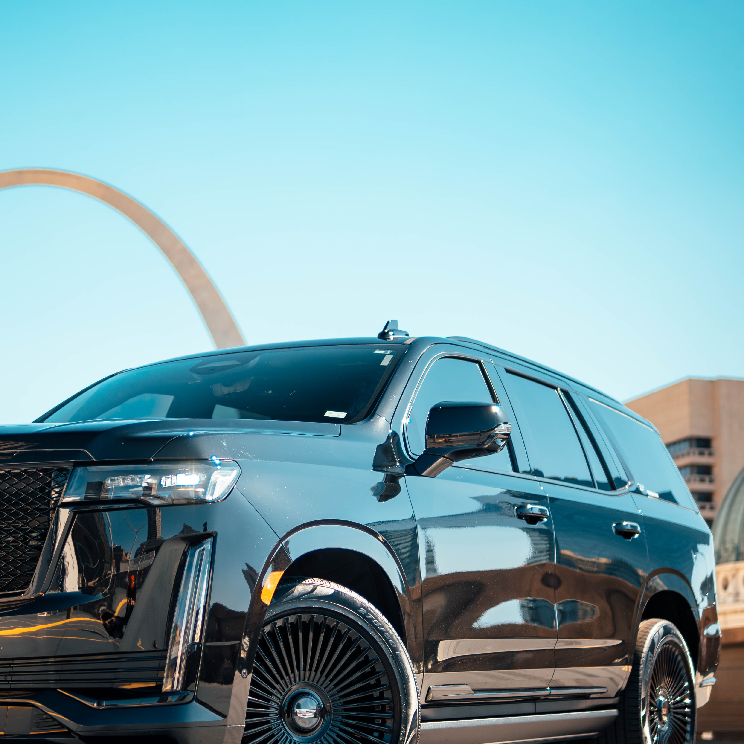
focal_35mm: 71
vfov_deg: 24.3
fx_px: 1726
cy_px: 424
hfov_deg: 24.2
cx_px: 231
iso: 100
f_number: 1.4
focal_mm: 30
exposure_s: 1/800
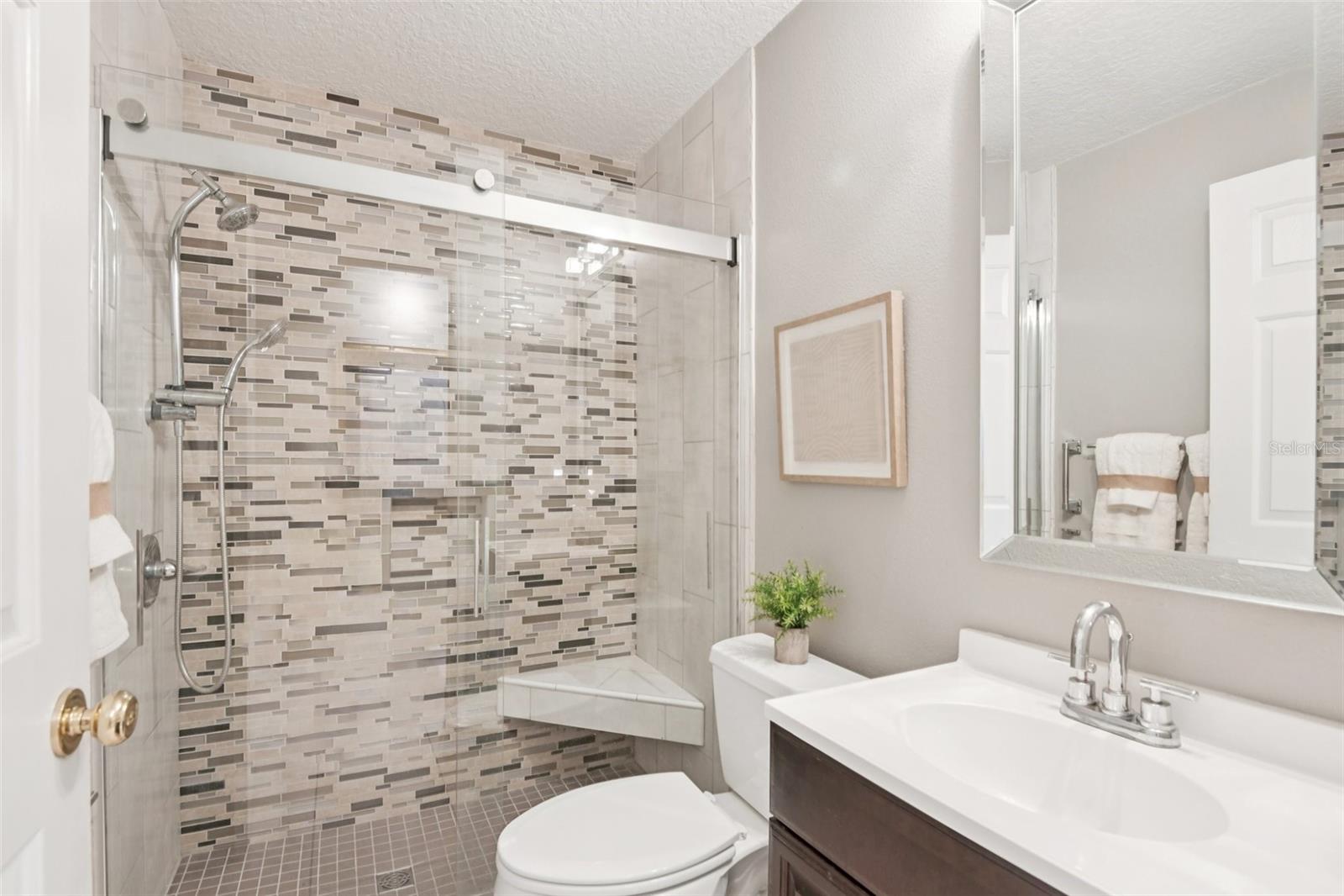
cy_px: 448
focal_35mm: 16
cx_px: 672
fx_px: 597
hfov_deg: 96.7
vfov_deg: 73.7
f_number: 8
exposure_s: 1/4
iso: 400
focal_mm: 16
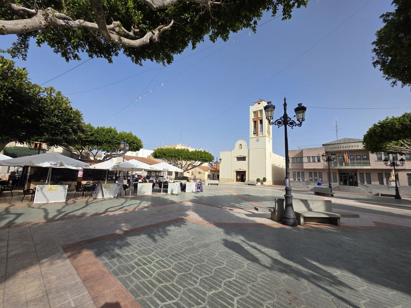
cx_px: 206
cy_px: 154
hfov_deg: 106.2
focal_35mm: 13
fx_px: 154
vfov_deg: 89.9
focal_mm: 2.2
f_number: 1.9
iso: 40
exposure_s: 1/2289
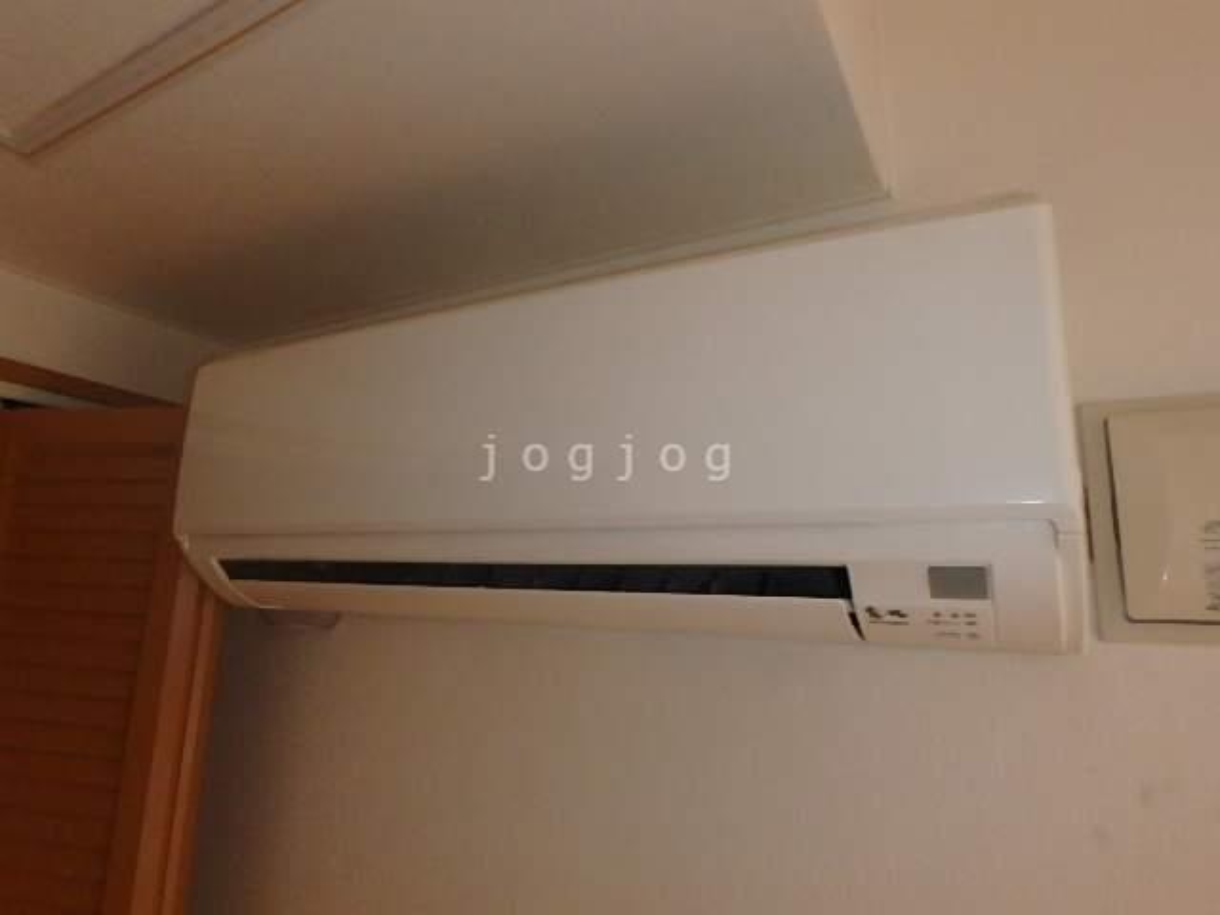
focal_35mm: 21
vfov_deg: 63.4
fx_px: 740
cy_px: 458
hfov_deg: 79.0
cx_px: 610
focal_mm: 3.7
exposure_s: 1/30
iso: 640
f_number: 6
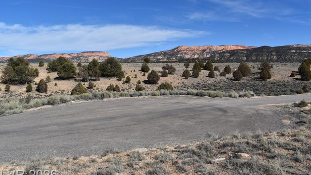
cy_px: 78
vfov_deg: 40.1
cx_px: 157
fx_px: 239
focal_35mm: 29
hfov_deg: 66.1
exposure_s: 1/320
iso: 100
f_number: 9
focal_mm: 18
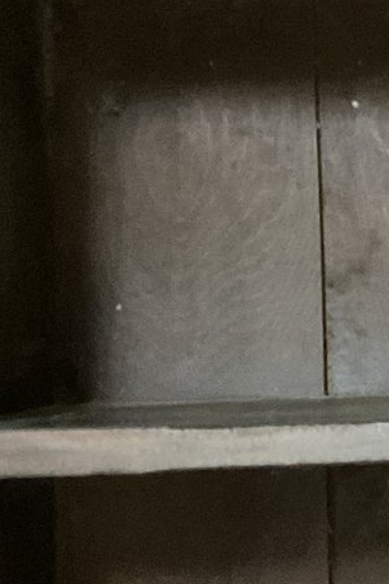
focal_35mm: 99
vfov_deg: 20.6
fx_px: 1606
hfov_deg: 11.7
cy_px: 300
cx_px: 883
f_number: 1.8
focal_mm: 3
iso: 500
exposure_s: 1/17
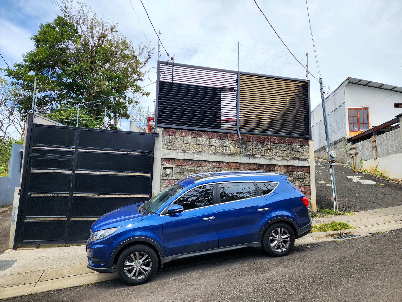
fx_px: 267
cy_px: 151
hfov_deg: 73.9
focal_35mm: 23
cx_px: 201
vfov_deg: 58.9
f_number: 1.8
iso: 12
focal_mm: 6.4
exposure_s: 1/1000
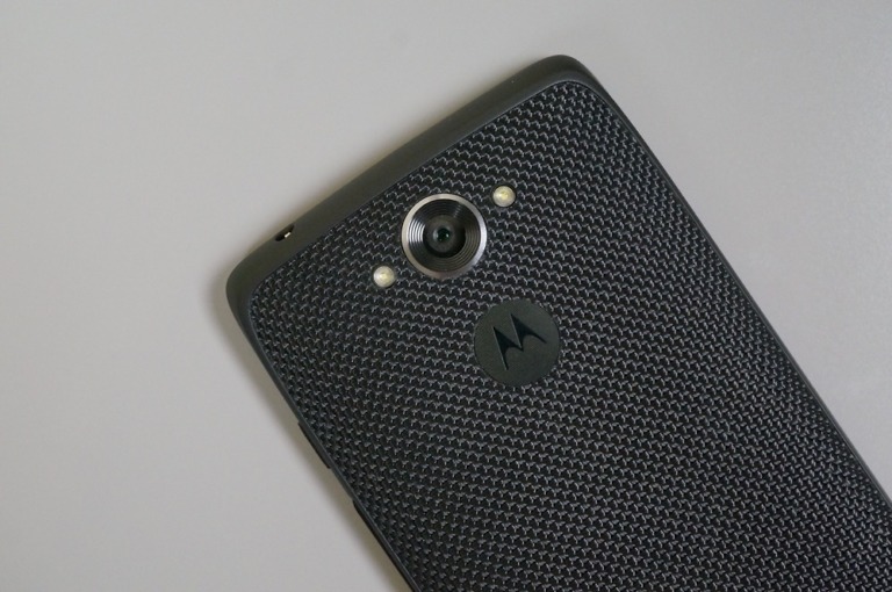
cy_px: 296
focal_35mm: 45
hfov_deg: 43.7
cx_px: 446
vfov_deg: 29.8
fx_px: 1114
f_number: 7.1
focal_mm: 30
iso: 3200
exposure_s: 1/60
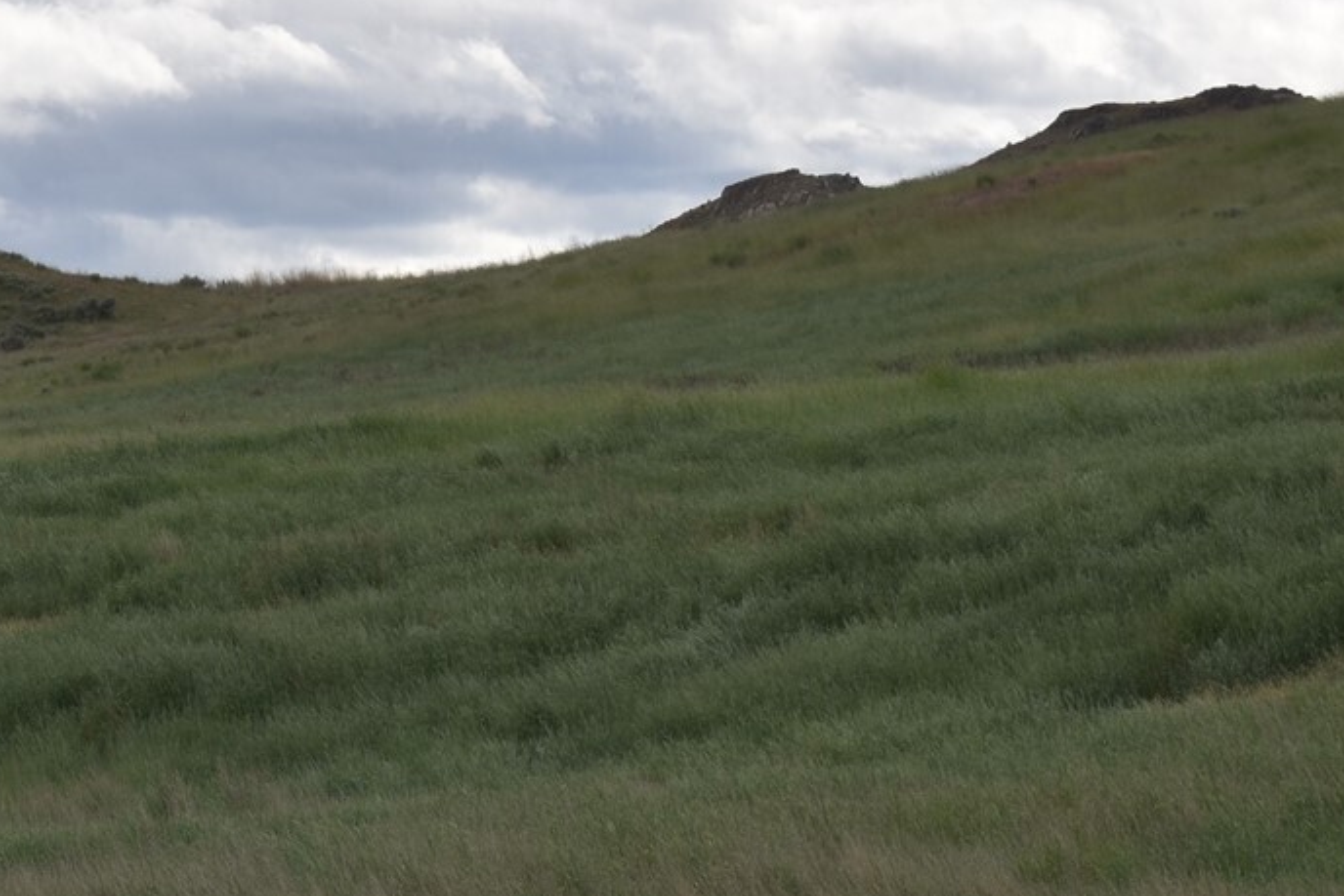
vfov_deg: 7.4
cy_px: 499
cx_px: -165
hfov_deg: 11.0
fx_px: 6908
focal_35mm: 185
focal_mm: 50
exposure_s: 1/200
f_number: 14
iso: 100
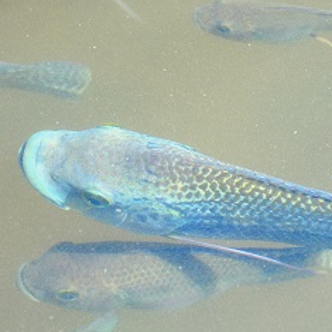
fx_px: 4416
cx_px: 268
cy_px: 206
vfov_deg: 4.3
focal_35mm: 407
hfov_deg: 4.3
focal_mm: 150
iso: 400
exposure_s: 1/320
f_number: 5.6
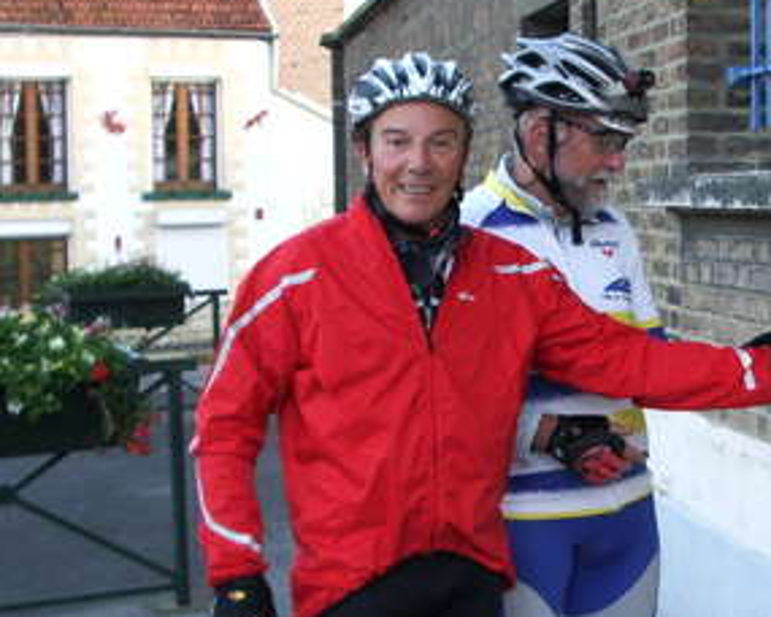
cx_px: 592
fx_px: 1643
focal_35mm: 72
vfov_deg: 21.1
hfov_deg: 26.0
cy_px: 438
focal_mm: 5.8
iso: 100
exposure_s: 1/60
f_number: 2.6
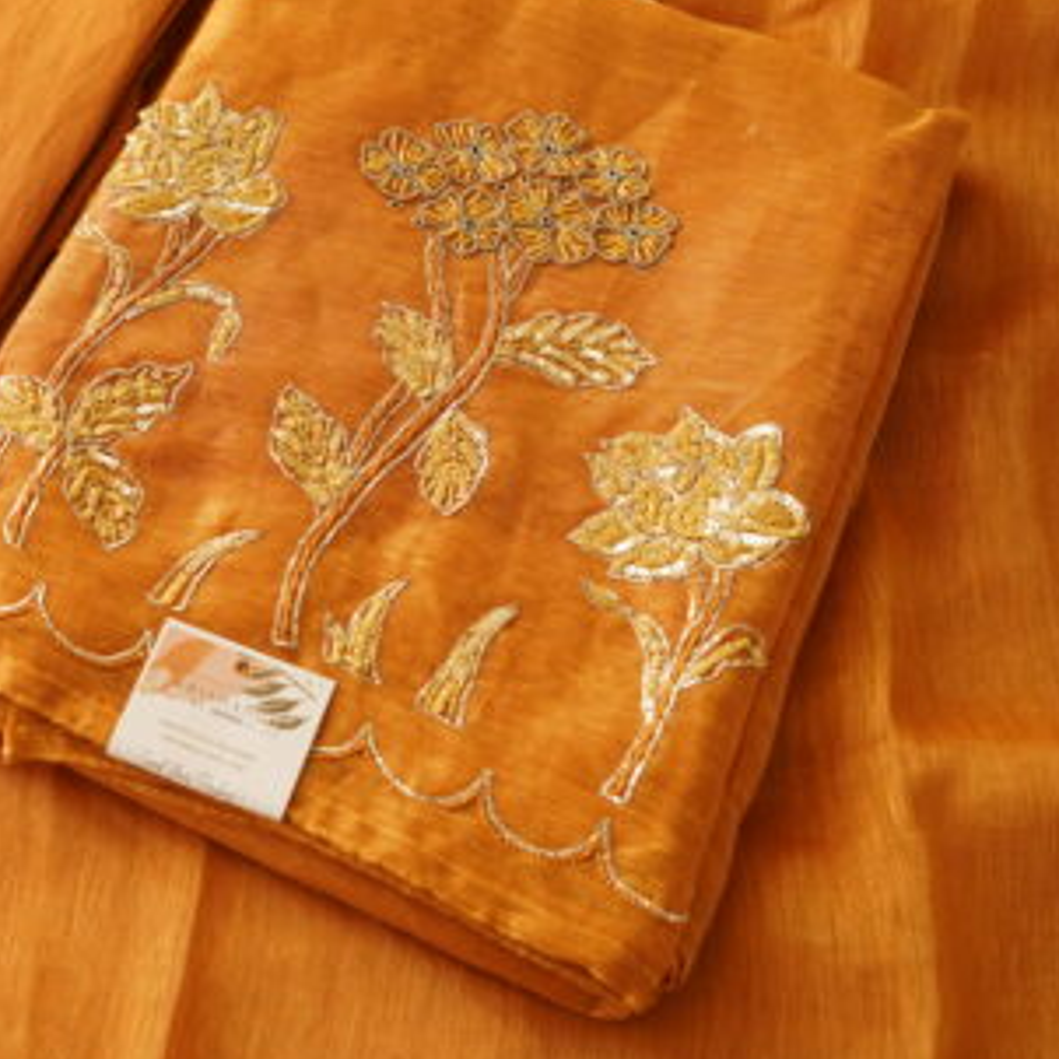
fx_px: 1869
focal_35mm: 54
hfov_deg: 30.6
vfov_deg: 31.5
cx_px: 172
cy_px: 403
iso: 400
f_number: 6.3
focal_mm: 32
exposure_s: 1/100
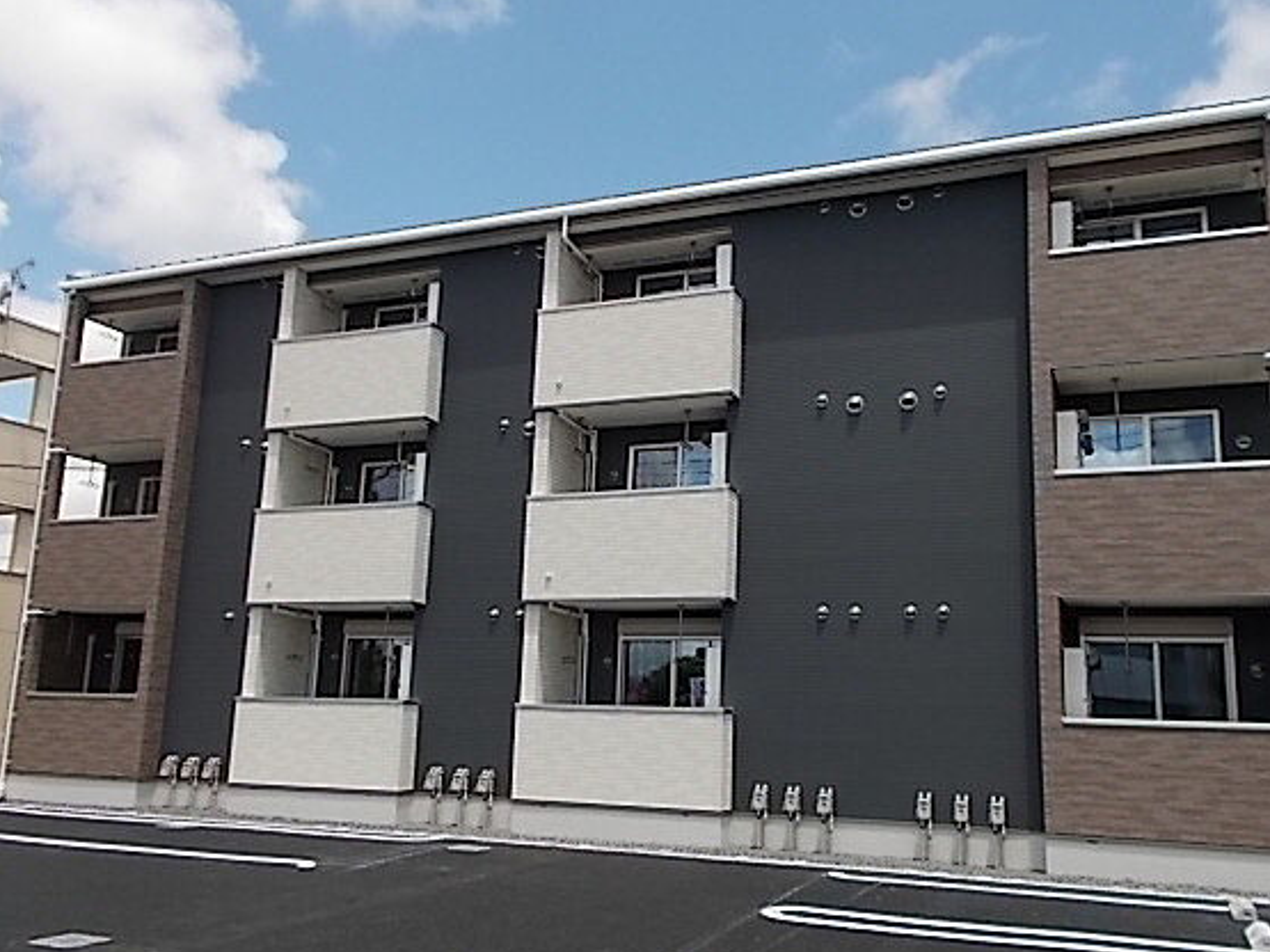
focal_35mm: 30
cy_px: 508
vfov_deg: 46.8
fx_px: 1100
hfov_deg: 59.9
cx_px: 693
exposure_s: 1/160
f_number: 8
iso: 80
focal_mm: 4.6
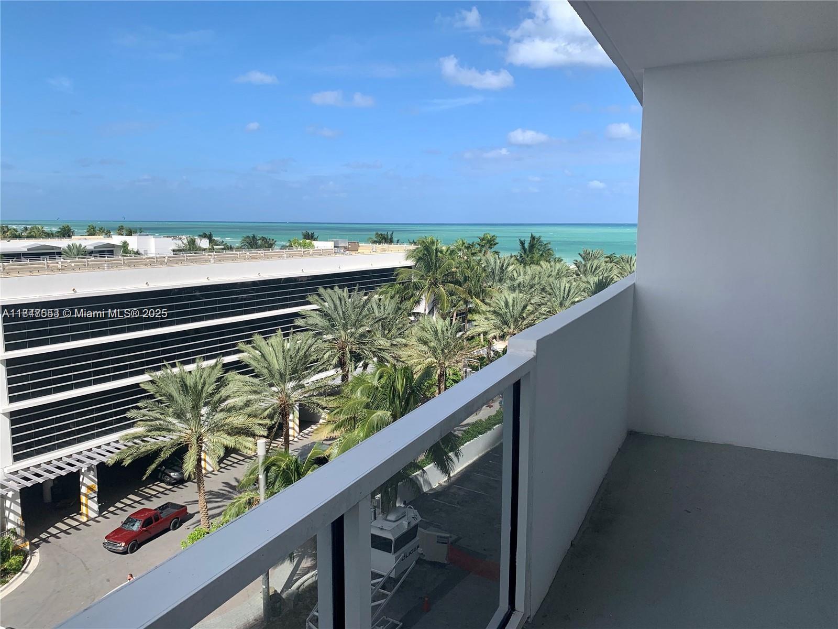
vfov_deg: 53.1
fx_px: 629
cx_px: 419
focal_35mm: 26
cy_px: 314
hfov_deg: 67.3
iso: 25
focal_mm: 4.25
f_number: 1.8
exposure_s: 1/2481
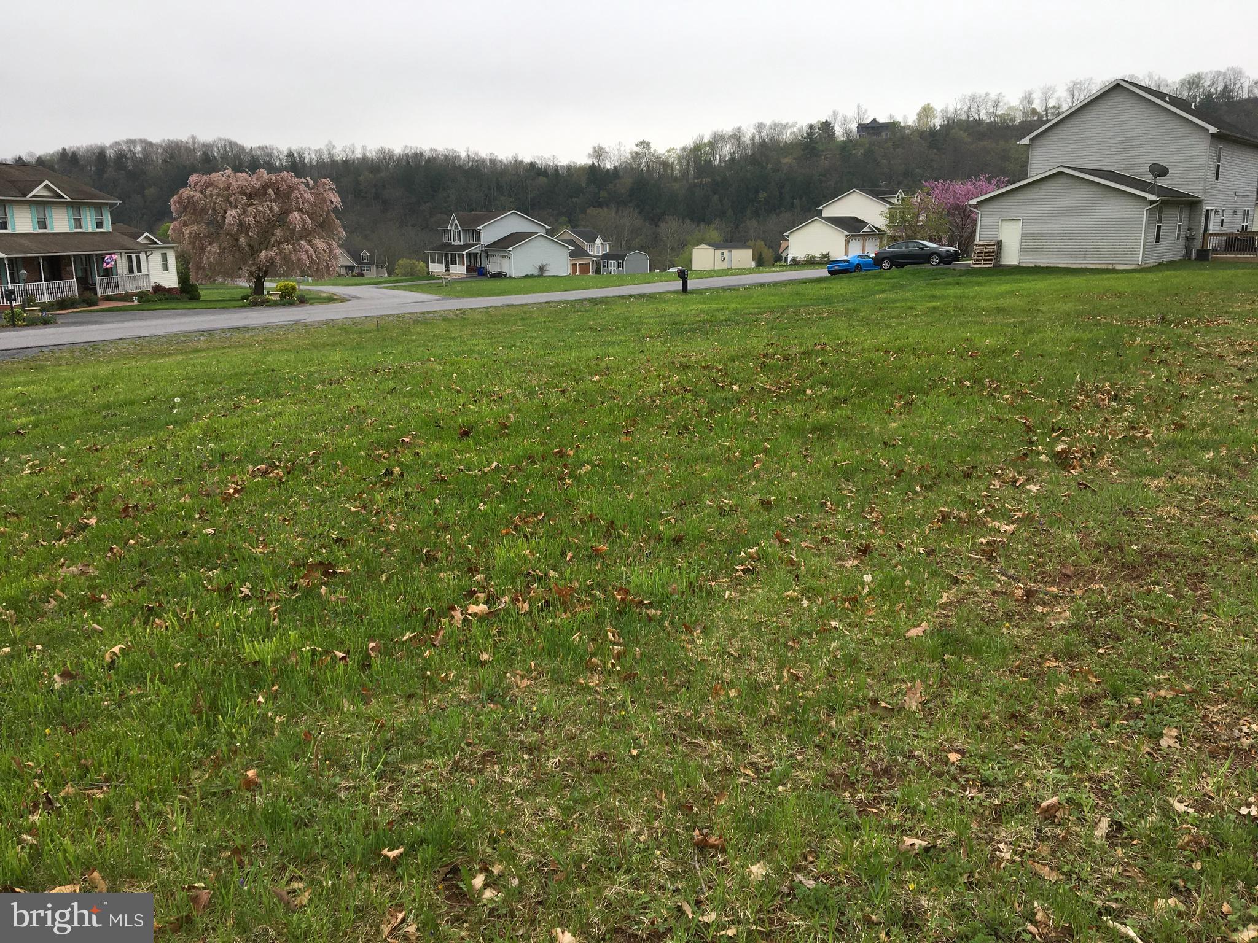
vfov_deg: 48.2
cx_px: 629
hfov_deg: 61.7
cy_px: 472
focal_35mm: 29
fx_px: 1054
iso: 25
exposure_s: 1/264
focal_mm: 4.15
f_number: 2.2
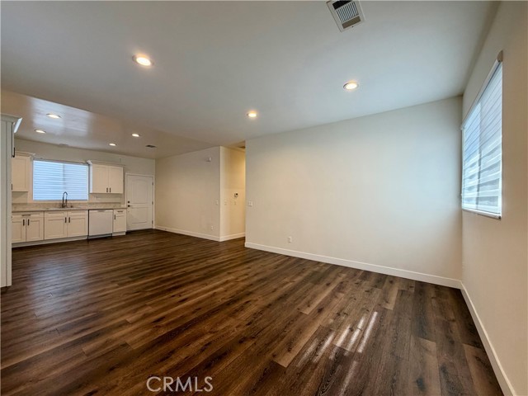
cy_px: 198
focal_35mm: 14
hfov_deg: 102.1
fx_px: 214
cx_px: 264
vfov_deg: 85.7
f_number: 2.2
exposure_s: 1/120
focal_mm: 2.22
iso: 125
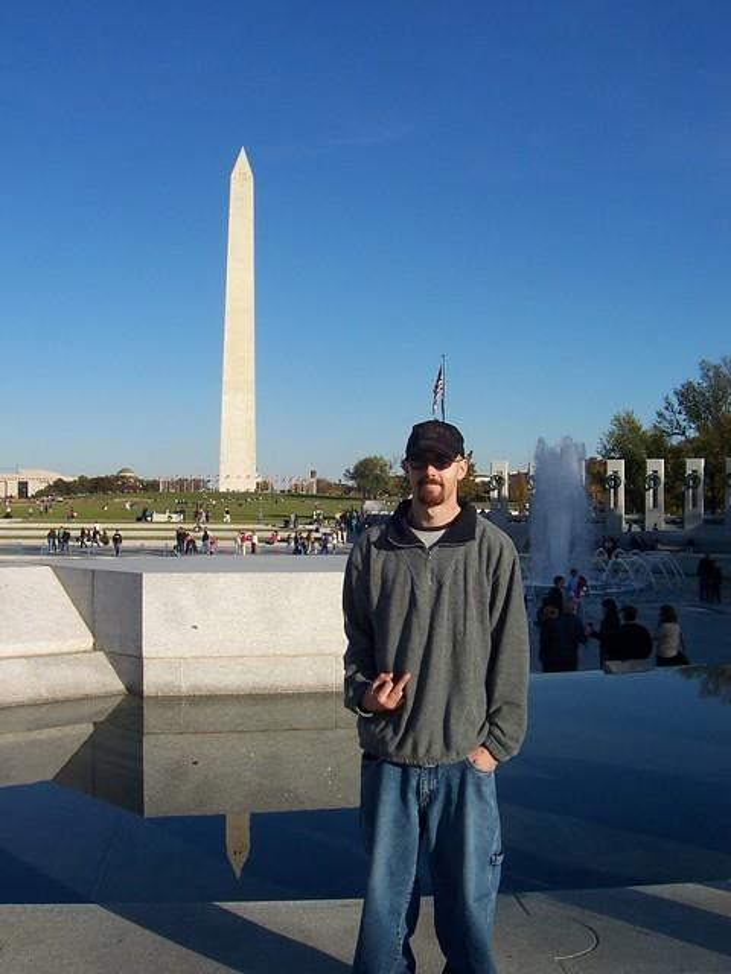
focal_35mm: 37
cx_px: 366
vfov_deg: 50.1
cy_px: 487
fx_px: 1042
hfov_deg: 38.7
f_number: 5.6
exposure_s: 1/750
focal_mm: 5.6
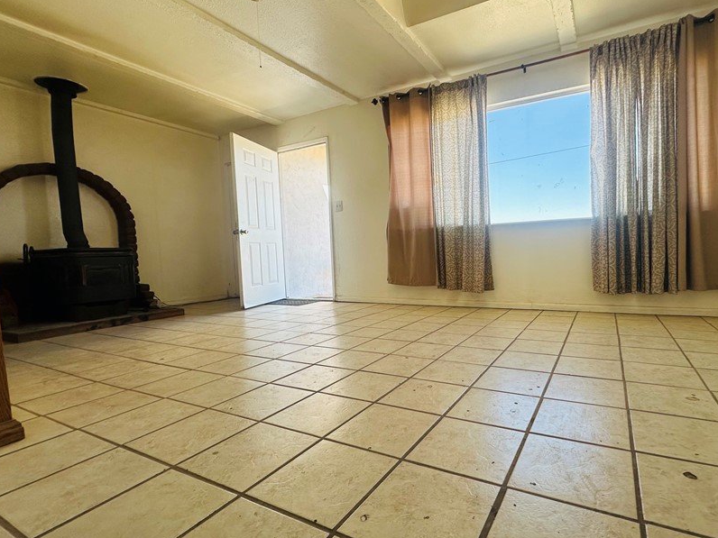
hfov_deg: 86.9
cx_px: 423
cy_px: 269
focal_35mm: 18
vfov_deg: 71.6
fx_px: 373
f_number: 2.2
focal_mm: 2.22
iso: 40
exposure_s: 1/278
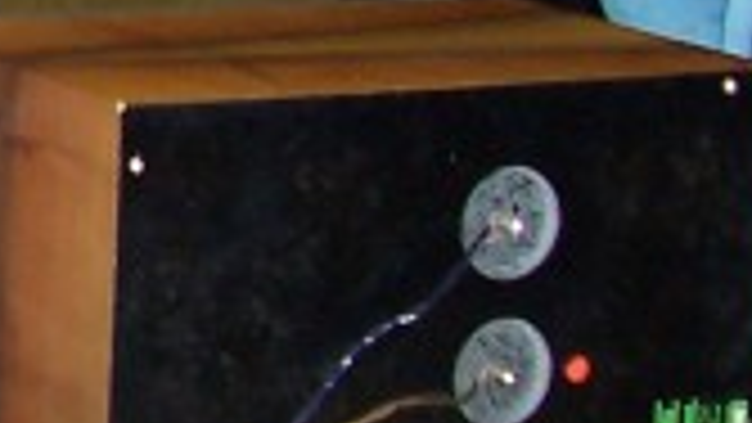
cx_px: -865
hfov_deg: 10.1
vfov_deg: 6.2
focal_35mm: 193
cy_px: -243
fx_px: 3849
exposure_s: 1/60
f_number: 2.8
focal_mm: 5.6
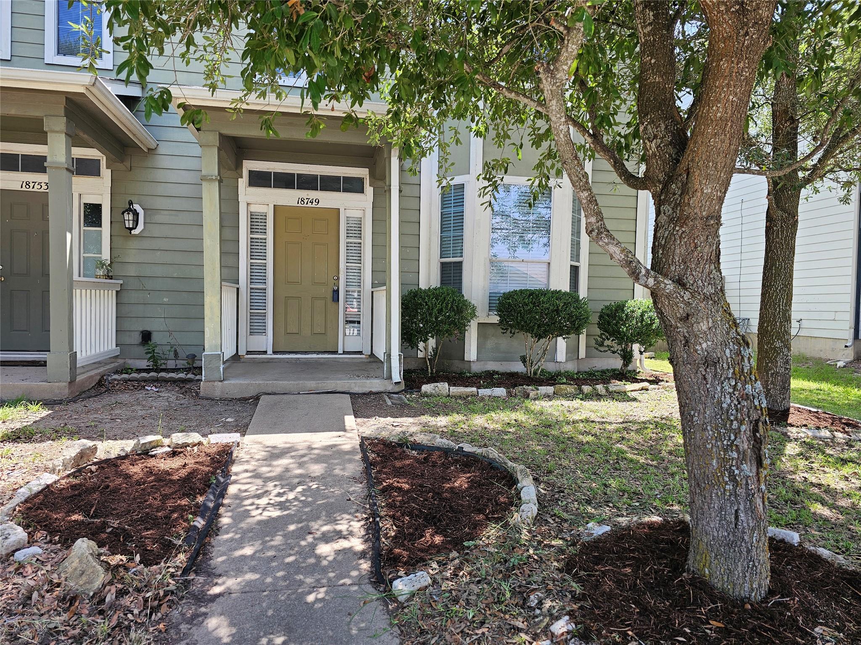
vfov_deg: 58.9
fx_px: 572
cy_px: 322
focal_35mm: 23
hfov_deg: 73.9
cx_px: 430
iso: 16
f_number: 1.7
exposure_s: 1/120
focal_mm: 6.3
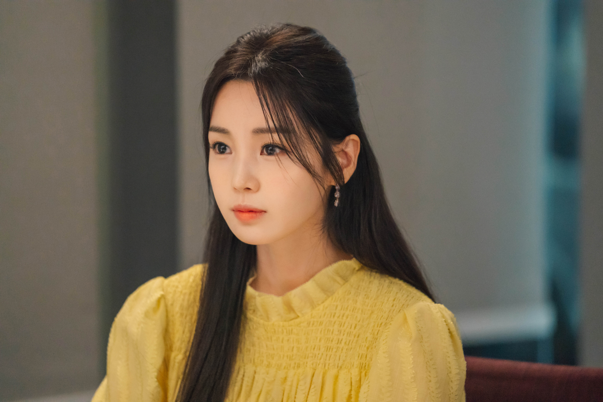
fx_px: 3199
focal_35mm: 191
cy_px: 201
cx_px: 302
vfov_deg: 7.2
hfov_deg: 10.8
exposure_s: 1/160
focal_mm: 191
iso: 3200
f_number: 2.8
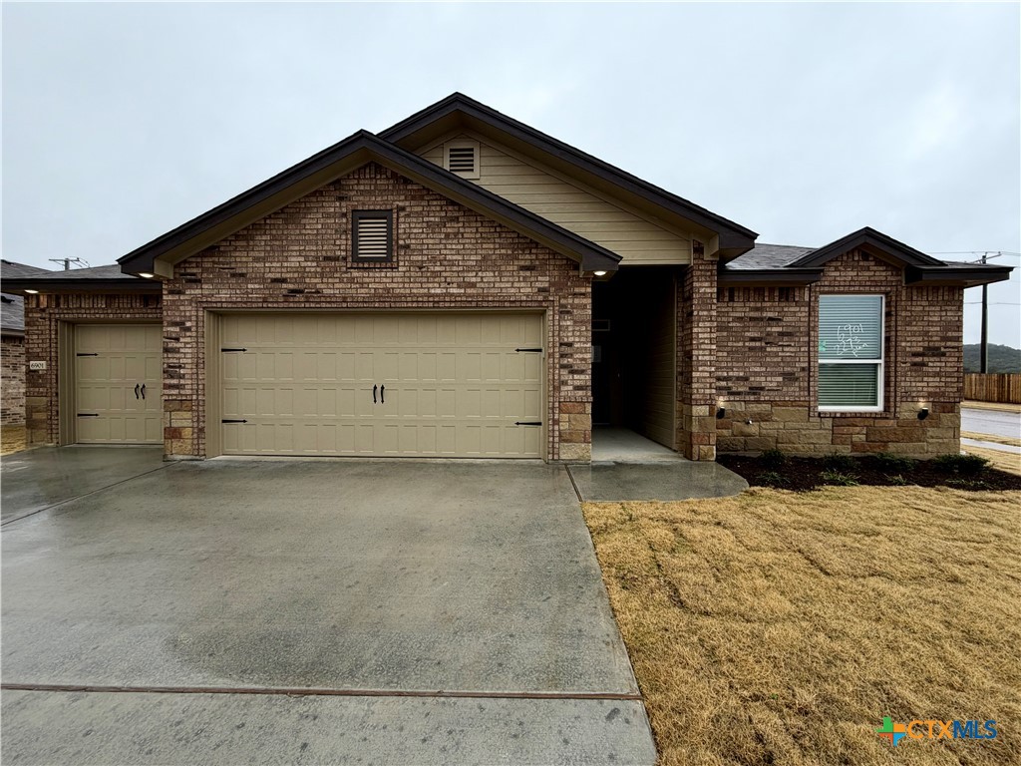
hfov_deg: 102.1
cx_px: 510
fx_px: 413
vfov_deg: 85.7
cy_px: 383
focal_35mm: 14
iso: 50
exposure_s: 1/502
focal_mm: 2.22
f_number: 2.2
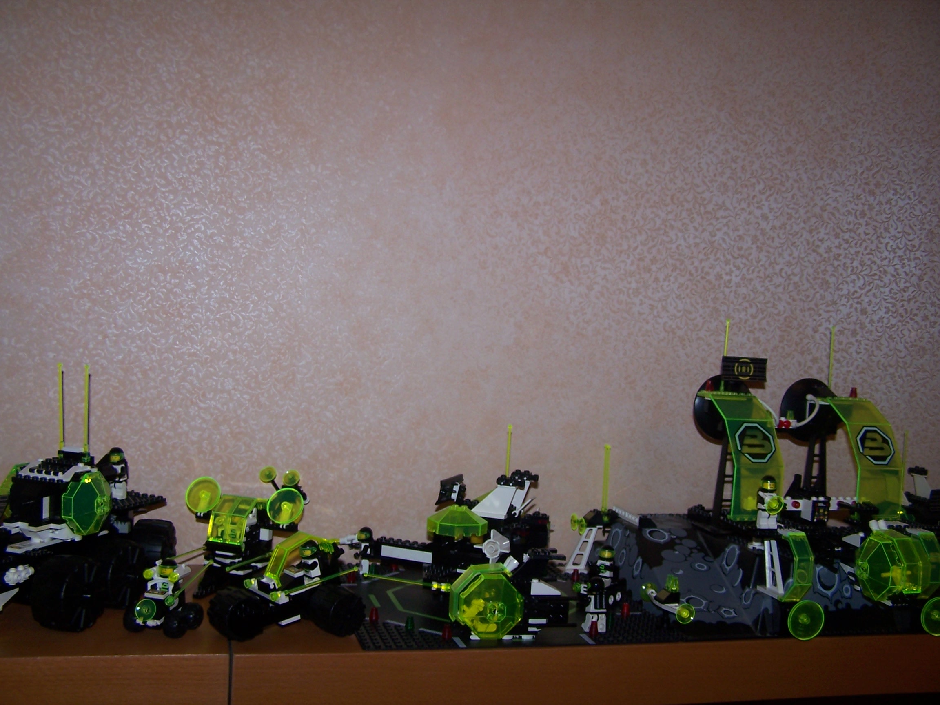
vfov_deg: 37.7
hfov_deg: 49.0
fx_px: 1032
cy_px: 352
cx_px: 470
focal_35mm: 38
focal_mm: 6.3
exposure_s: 1/60
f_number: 2.8
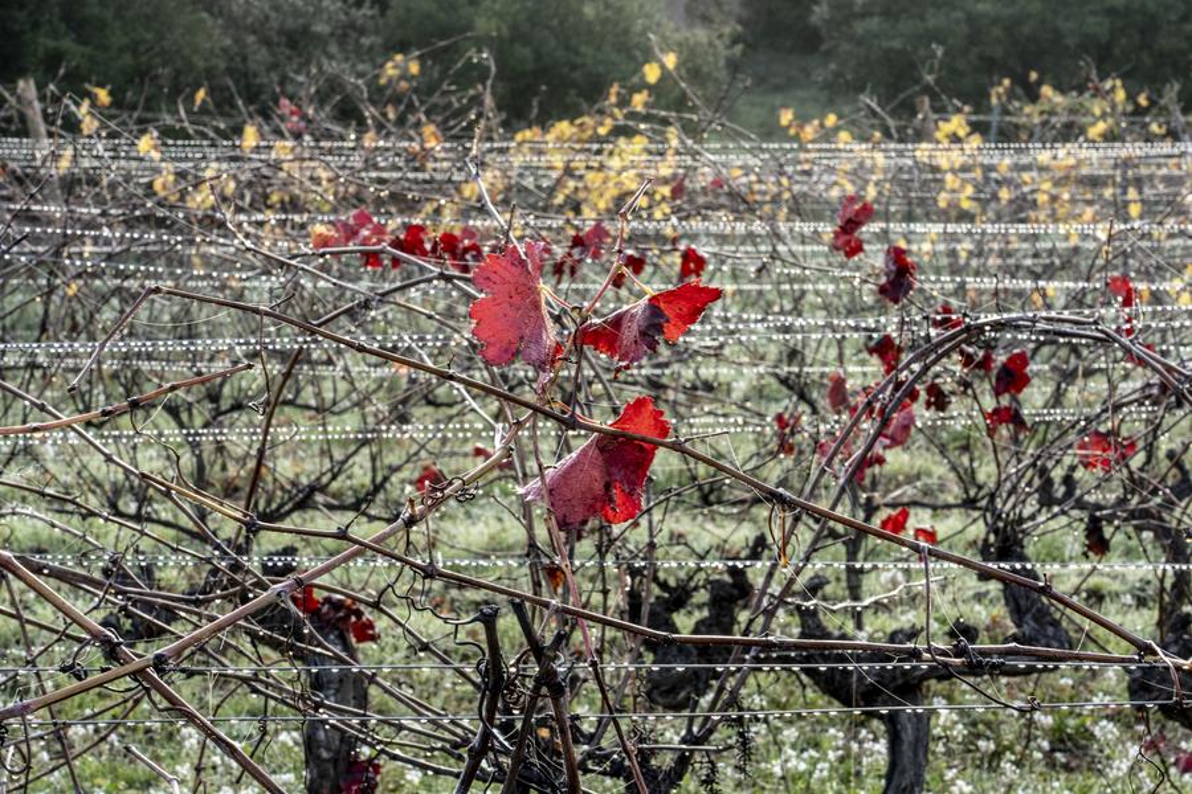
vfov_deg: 13.0
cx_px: 596
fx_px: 3476
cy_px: 397
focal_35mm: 105
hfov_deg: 19.5
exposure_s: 1/40
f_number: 20
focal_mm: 105
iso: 1000
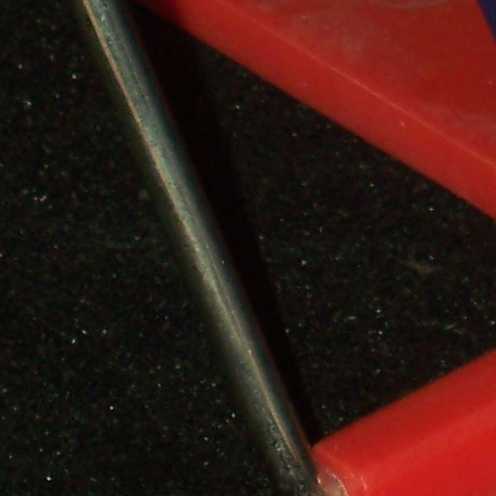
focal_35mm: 560
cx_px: 573
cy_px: -558
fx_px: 9078
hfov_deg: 3.1
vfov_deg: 3.1
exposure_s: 1/100
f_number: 4.6
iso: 80
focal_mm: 16.8
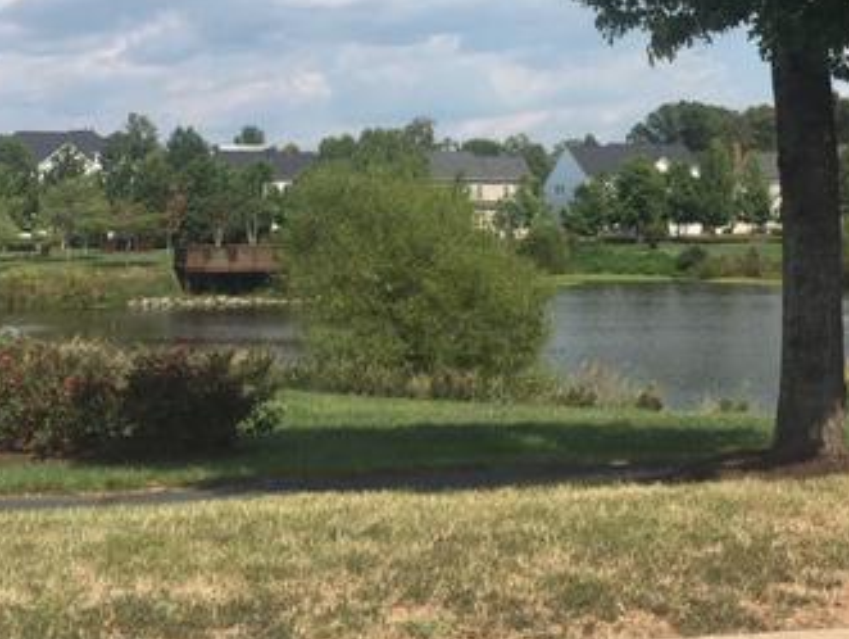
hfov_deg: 34.3
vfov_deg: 25.3
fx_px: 1375
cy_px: 49
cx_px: 475
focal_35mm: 56
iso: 25
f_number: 2.2
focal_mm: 4.15
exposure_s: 1/1789
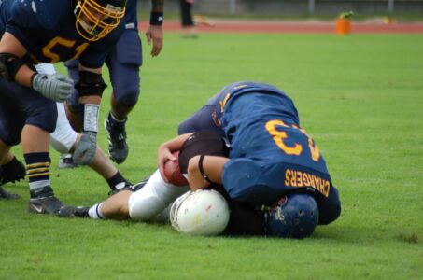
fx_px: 3869
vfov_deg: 4.1
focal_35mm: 330
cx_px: 212
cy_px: 140
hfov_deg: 6.3
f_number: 5.3
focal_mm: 220
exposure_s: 1/500
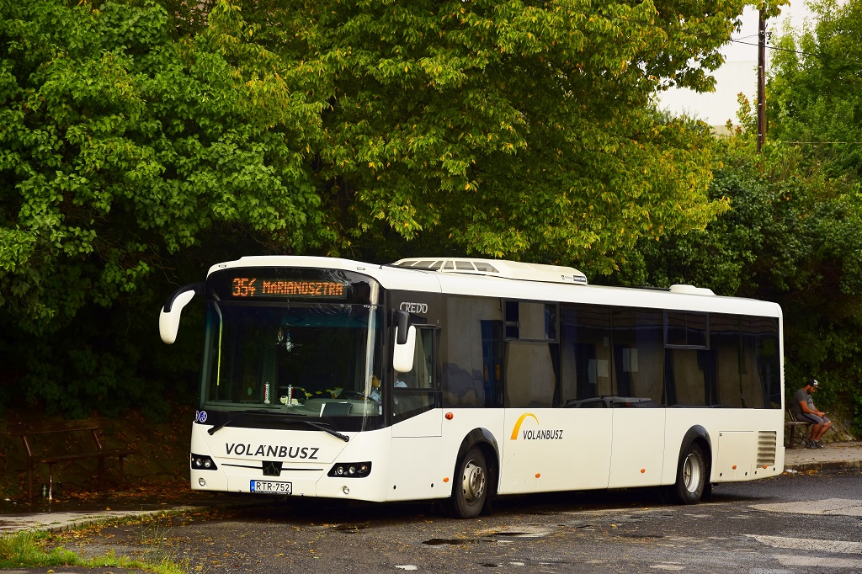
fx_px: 2872
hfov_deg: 17.1
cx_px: 431
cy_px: 287
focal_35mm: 120
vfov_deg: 11.4
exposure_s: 1/400
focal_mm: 80
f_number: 5.3
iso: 320
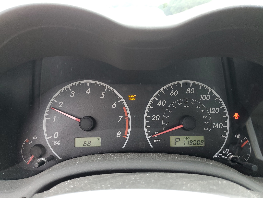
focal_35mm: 26
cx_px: 132
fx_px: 198
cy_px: 99
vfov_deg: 53.1
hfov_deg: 67.3
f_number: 1.5
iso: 93
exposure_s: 1/120
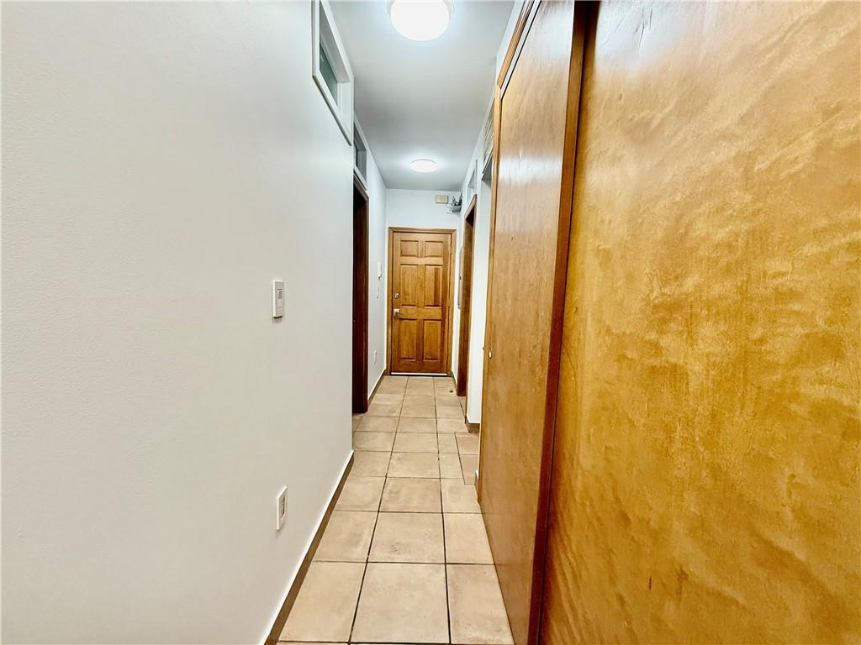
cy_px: 322
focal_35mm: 14
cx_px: 430
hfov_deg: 102.1
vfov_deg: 85.7
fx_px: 348
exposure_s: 1/60
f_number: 2.2
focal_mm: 2.22
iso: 250
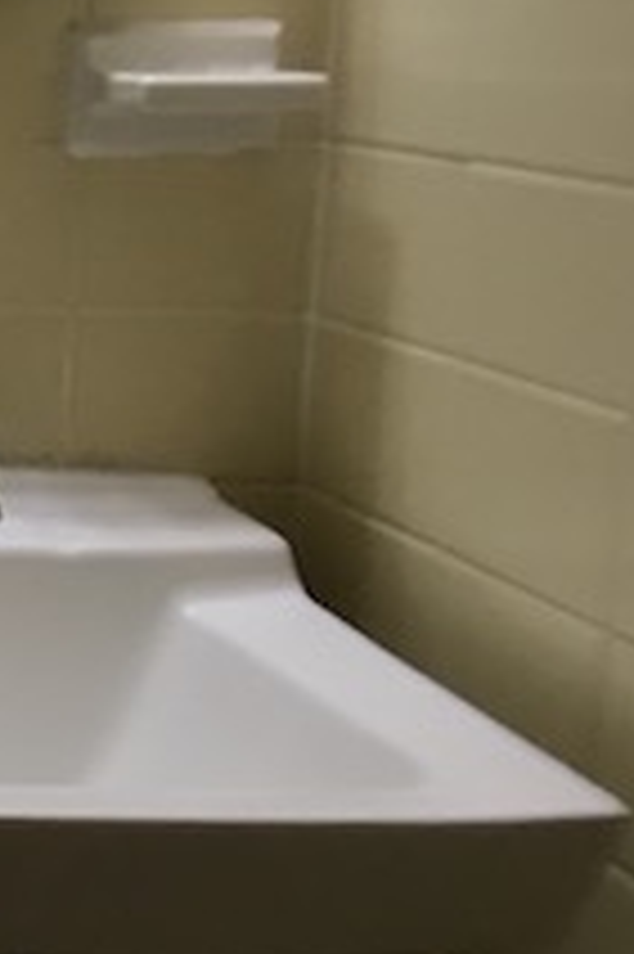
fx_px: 2910
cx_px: -1093
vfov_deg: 18.5
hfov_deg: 10.1
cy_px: 315
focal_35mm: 110
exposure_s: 1/30
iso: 40
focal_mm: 3.99
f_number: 1.8
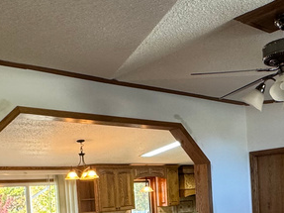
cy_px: 214
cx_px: 169
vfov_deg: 27.4
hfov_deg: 38.1
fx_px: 410
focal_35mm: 50
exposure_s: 1/60
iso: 200
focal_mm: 2.22
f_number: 2.2
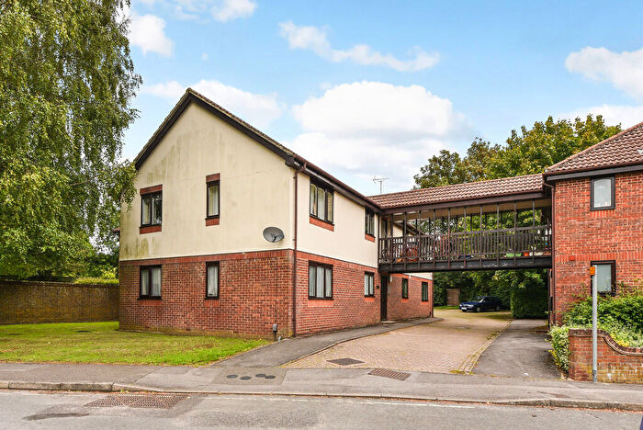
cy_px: 215
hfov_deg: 83.9
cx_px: 322
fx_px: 358
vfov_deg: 62.0
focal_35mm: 20
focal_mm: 20
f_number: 9
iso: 250
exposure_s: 1/320
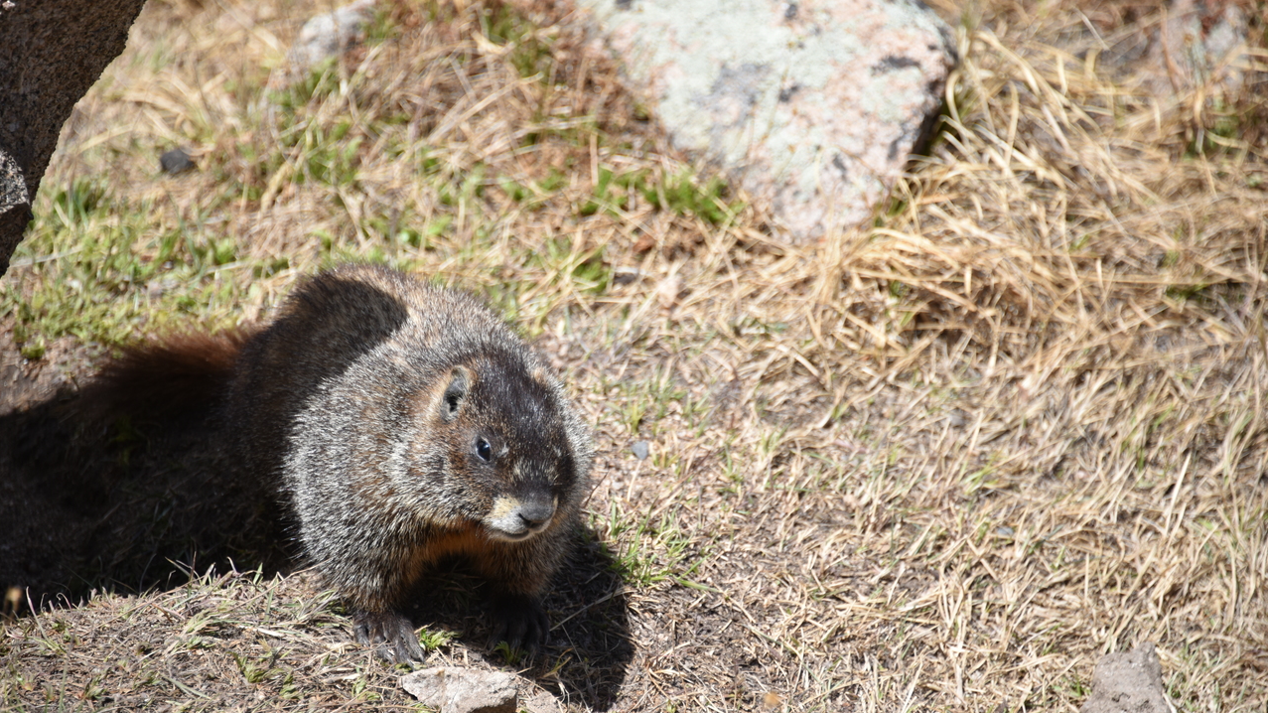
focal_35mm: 315
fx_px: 10590
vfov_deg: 3.9
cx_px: 634
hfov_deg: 6.9
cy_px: 377
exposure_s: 1/640
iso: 180
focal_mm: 300
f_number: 5.6
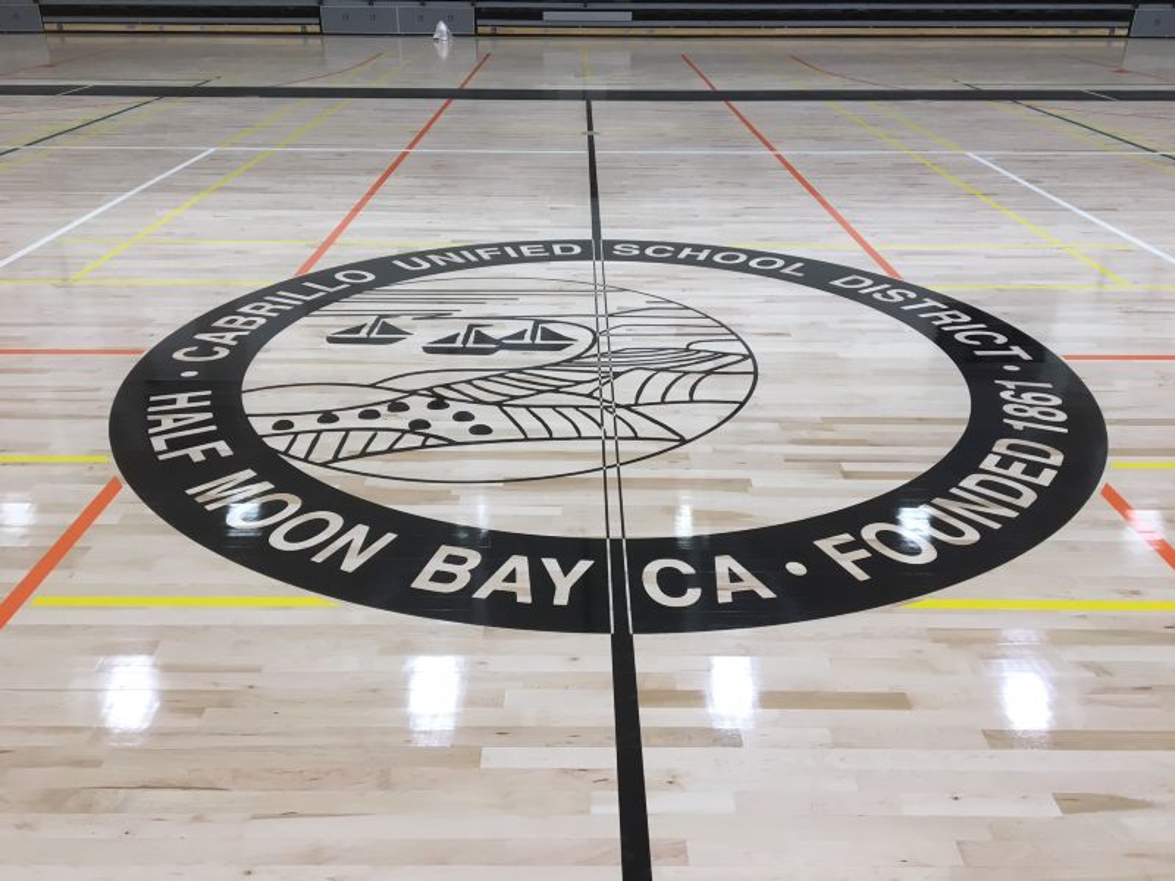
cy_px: 440
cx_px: 588
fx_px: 984
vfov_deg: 48.2
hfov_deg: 61.7
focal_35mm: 29
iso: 25
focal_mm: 4.15
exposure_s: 1/30
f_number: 2.2
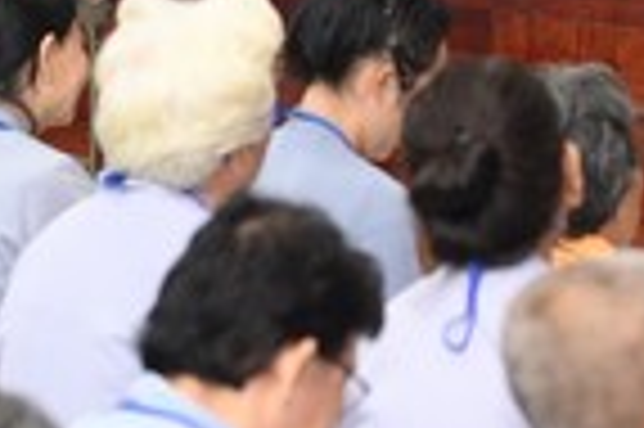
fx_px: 5682
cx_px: 581
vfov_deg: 4.3
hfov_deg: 6.5
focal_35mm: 318
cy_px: -99
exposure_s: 1/125
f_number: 3.5
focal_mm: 70
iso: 2000
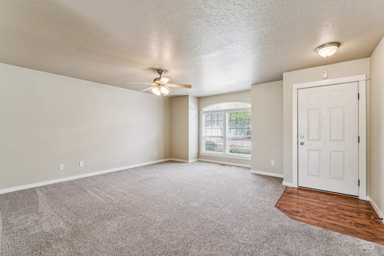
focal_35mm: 16
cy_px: 128
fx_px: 170
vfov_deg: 74.1
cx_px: 192
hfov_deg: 97.1
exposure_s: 1/8
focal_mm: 15.9
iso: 400
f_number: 13
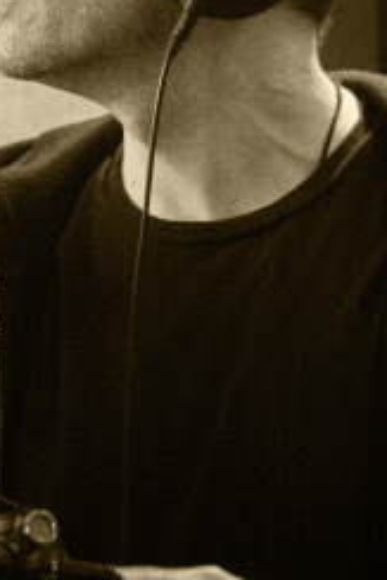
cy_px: 264
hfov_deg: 5.6
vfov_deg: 8.4
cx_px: 120
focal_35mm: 246
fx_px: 3961
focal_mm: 39.61
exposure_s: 1/50
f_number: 4
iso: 6400
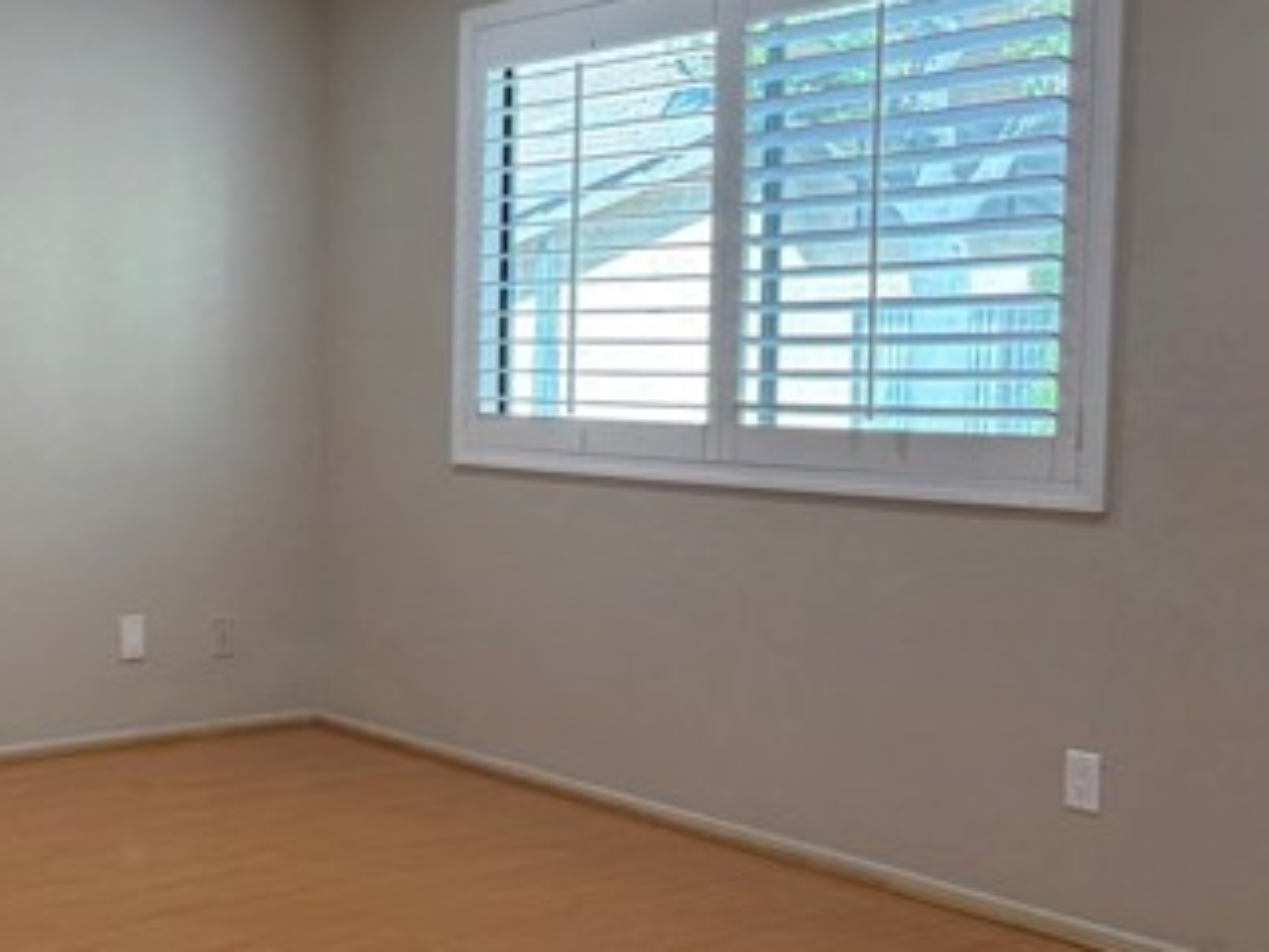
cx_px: 44
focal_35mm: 52
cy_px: 460
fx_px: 1906
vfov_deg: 28.0
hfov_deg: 34.0
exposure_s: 1/120
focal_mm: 5.96
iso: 125
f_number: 1.6
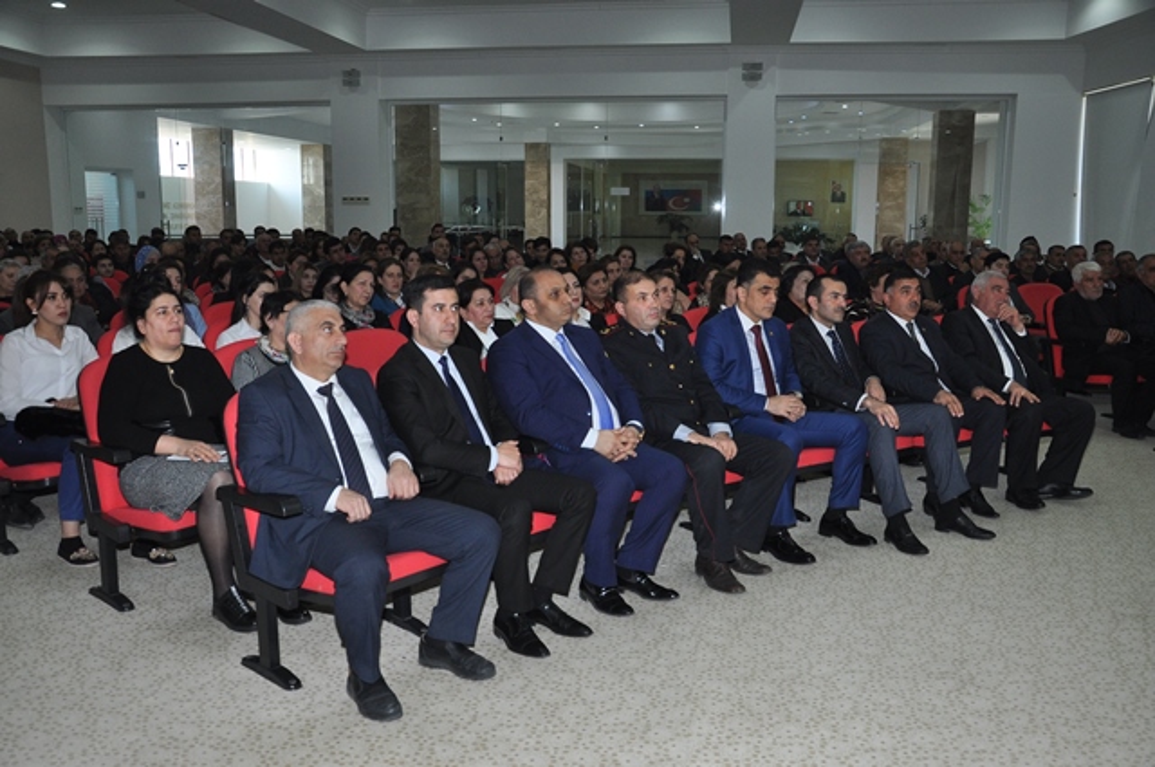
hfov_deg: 59.6
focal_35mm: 32
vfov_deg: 41.6
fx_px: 1009
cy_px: 384
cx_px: 578
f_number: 5.6
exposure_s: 1/160
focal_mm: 21
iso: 640
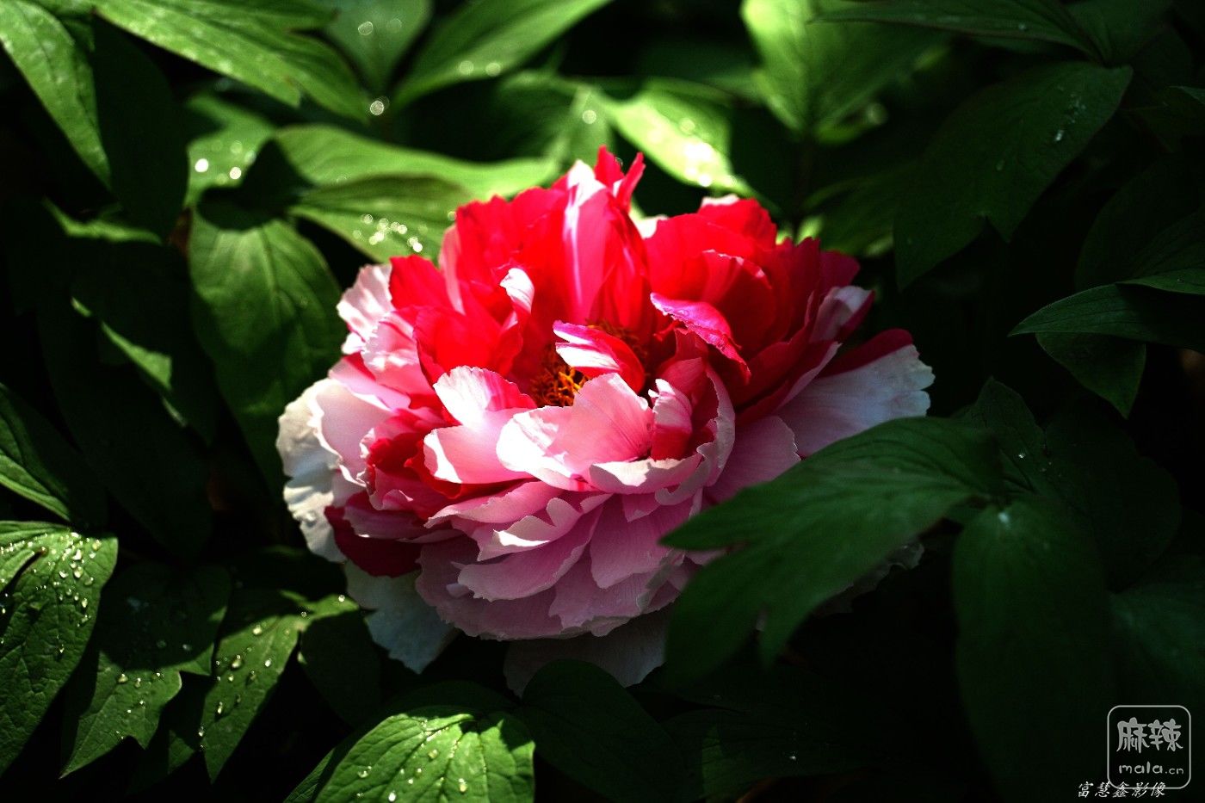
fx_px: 6693
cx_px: 602
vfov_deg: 6.9
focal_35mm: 200
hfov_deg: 10.3
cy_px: 402
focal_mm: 200
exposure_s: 1/400
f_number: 5.6
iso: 100
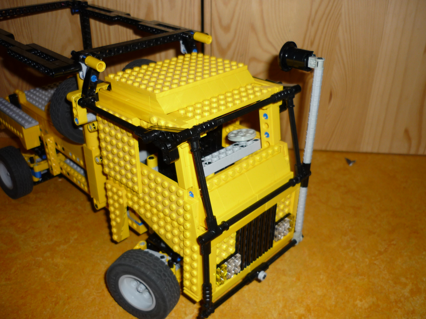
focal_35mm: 33
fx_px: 406
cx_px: 213
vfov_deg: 42.9
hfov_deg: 55.4
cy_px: 160
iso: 100
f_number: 2.8
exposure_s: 1/30
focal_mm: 5.5
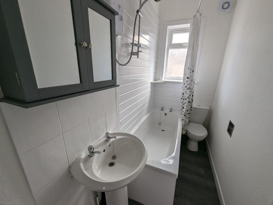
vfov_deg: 90.1
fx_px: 103
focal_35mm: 13
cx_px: 136
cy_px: 102
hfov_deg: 106.1
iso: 47
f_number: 2.2
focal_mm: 1.95
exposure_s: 1/145
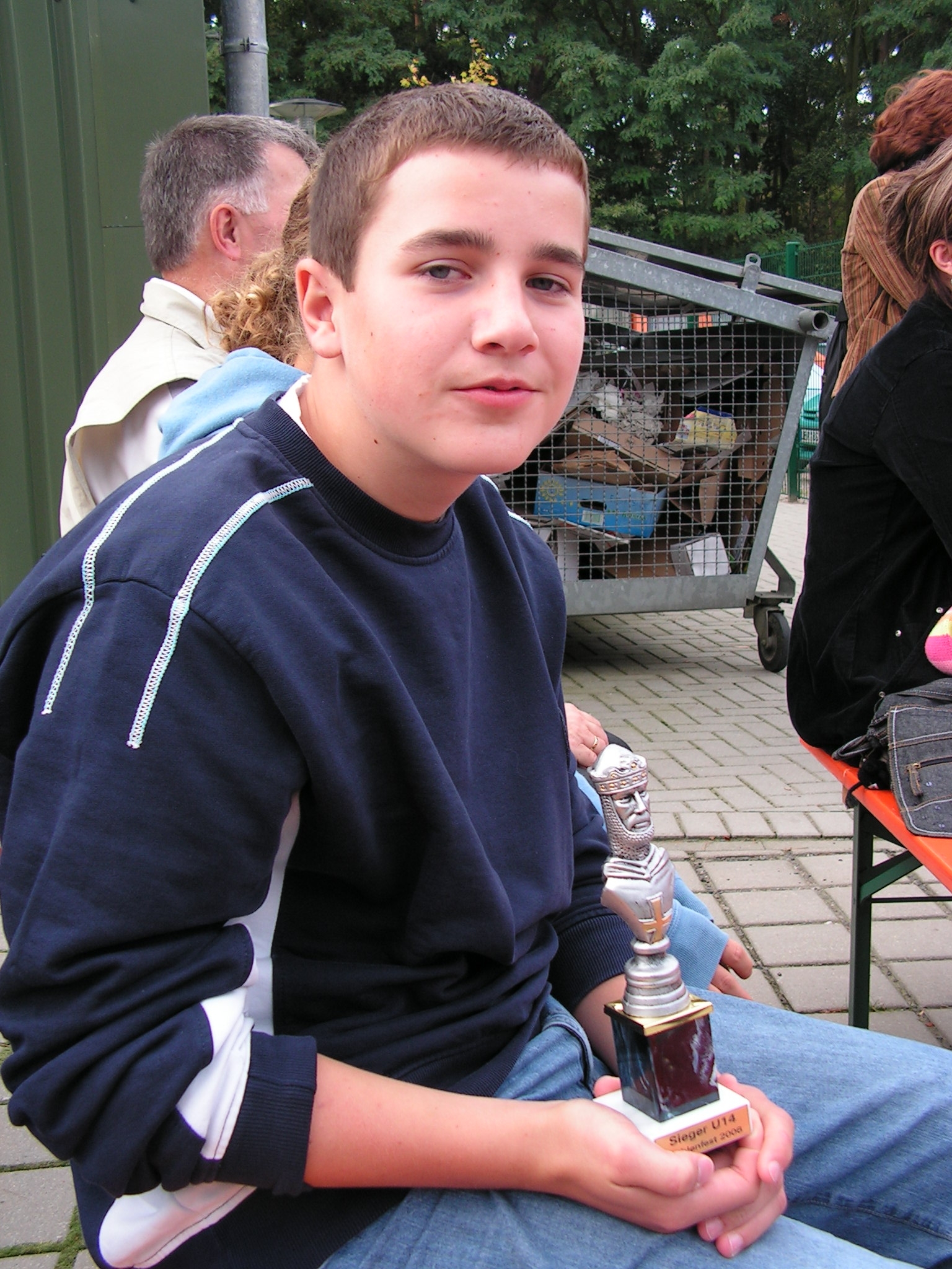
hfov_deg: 32.9
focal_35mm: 44
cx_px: 476
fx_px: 1613
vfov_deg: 42.9
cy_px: 634
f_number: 3.2
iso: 64
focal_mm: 7.4
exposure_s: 1/125
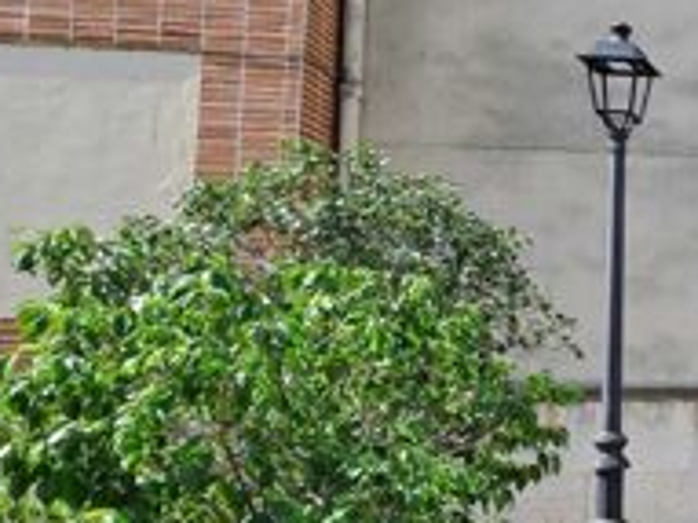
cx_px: 1124
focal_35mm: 48
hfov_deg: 25.5
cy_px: 344
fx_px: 967
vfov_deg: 30.0
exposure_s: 1/1659
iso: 50
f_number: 2.2
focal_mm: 2.2
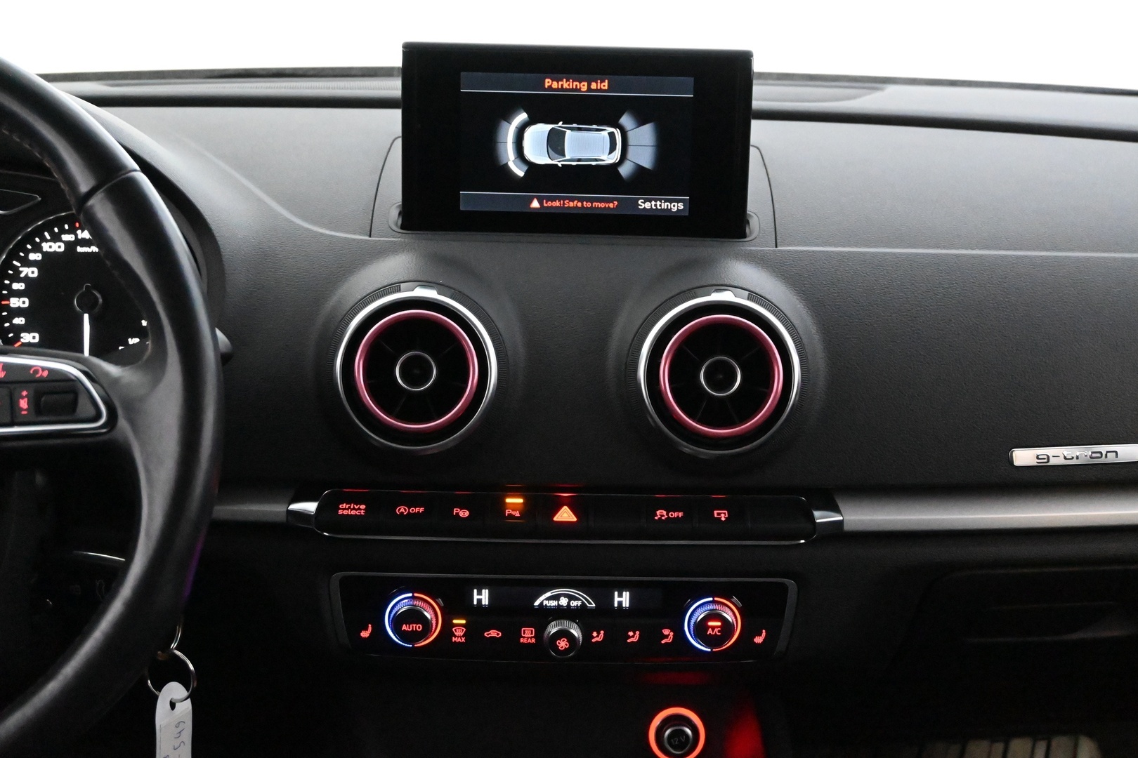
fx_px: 1754
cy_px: 379
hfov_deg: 35.9
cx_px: 569
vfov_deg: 24.4
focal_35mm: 56
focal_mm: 37
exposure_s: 1/60
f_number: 5.3
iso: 16000
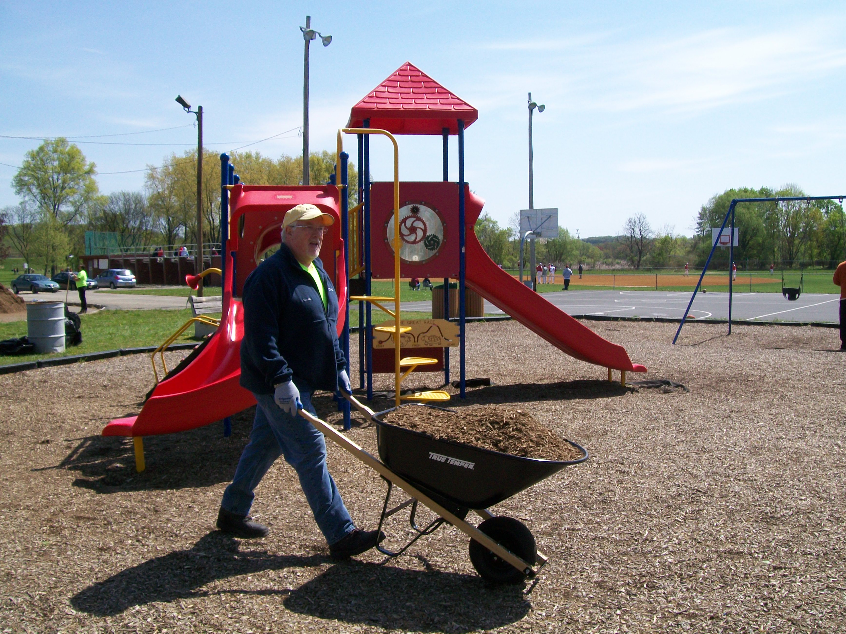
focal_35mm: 36
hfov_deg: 51.4
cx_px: 423
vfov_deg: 39.7
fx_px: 880
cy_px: 317
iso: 64
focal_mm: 6
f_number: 4.8
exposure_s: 1/400
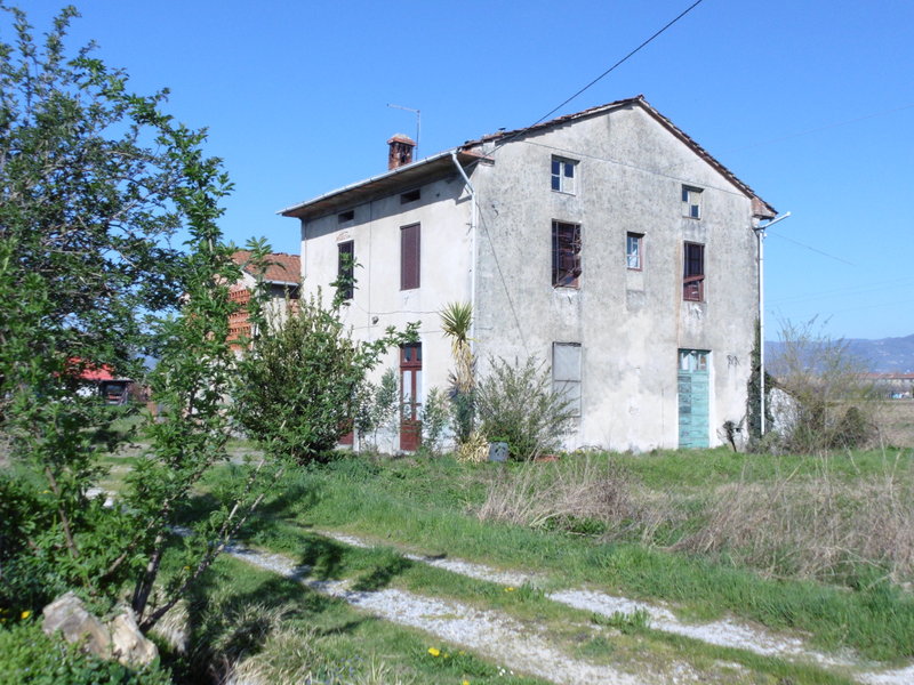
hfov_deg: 52.6
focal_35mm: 35
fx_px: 924
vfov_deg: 40.7
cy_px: 342
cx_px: 457
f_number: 3.5
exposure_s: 1/1500
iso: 100
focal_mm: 6.4
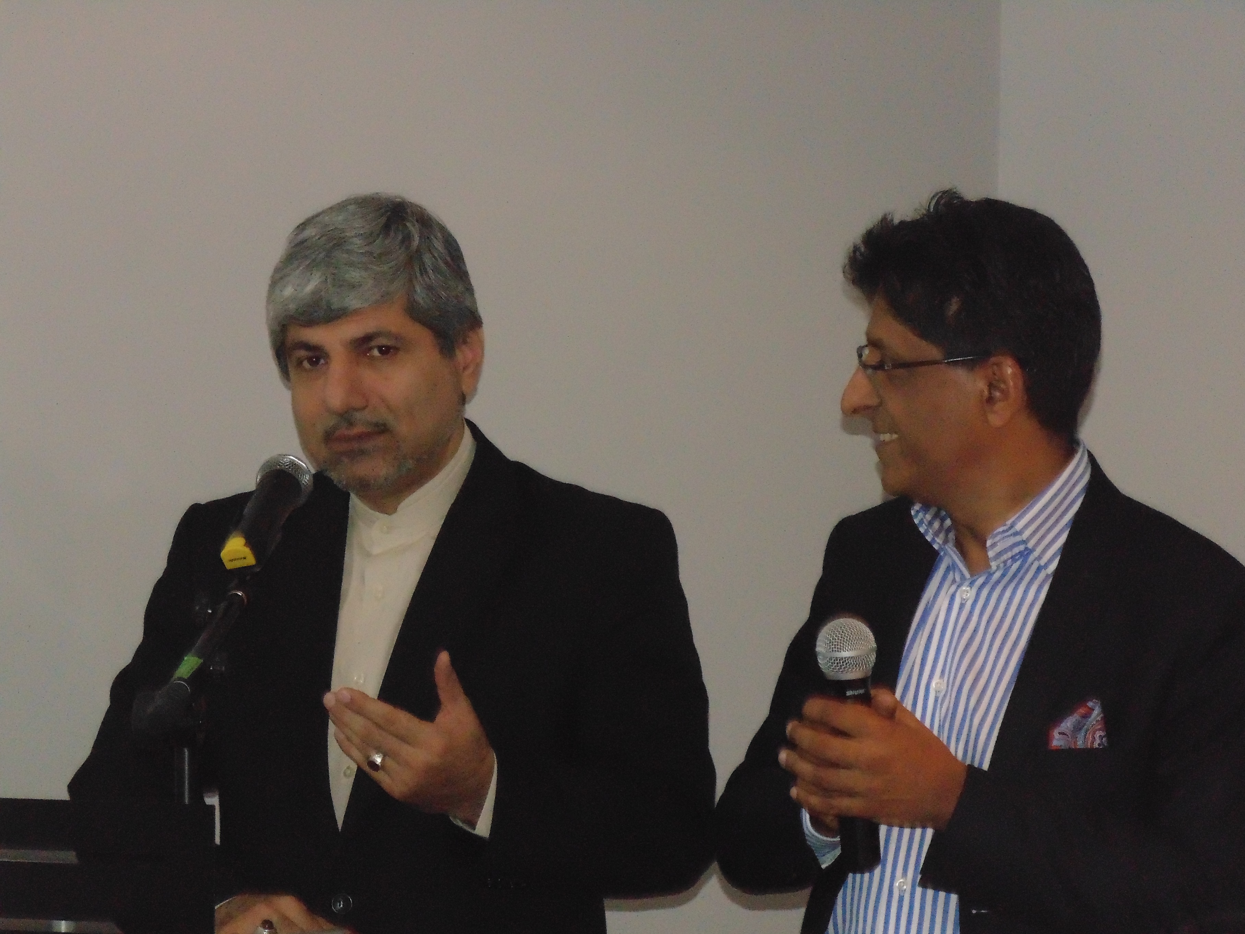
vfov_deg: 7.8
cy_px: 467
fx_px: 6834
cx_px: 622
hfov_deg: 10.4
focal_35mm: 190
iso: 800
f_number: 5.4
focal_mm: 34.2
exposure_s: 1/60
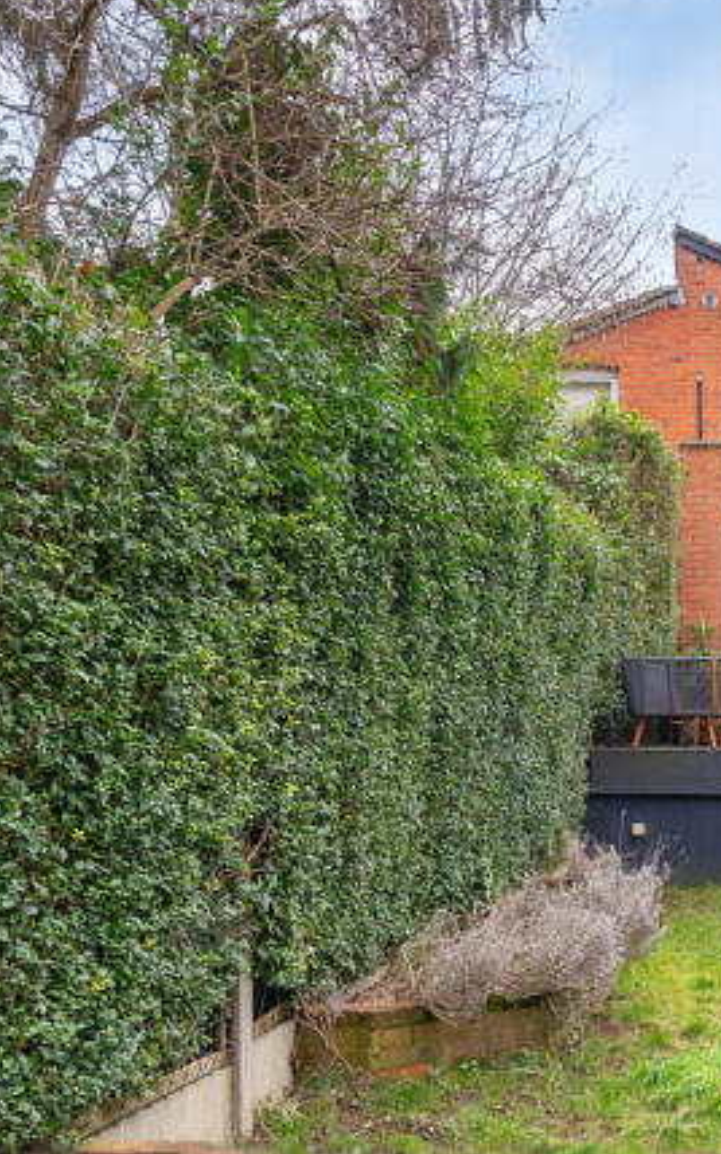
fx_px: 1321
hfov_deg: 27.5
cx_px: 821
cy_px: 569
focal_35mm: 42
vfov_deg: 47.2
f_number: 7.1
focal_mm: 27
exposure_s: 1/80
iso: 1250
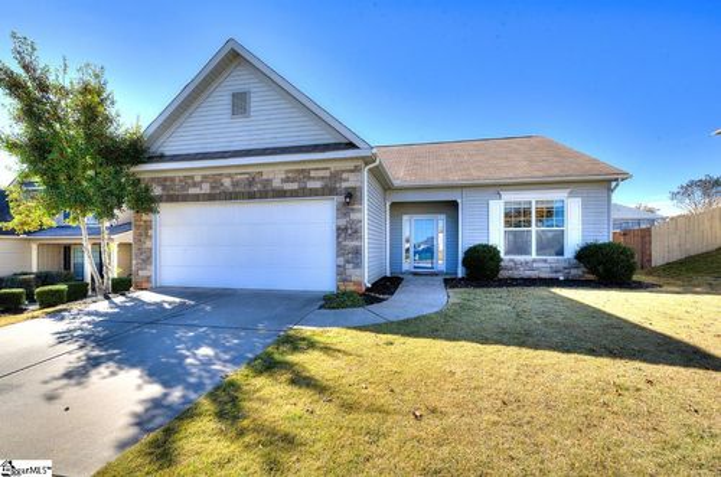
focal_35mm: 16
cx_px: 360
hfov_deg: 96.9
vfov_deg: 73.5
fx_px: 320
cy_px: 238
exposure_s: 1/200
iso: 400
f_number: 11
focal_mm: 16
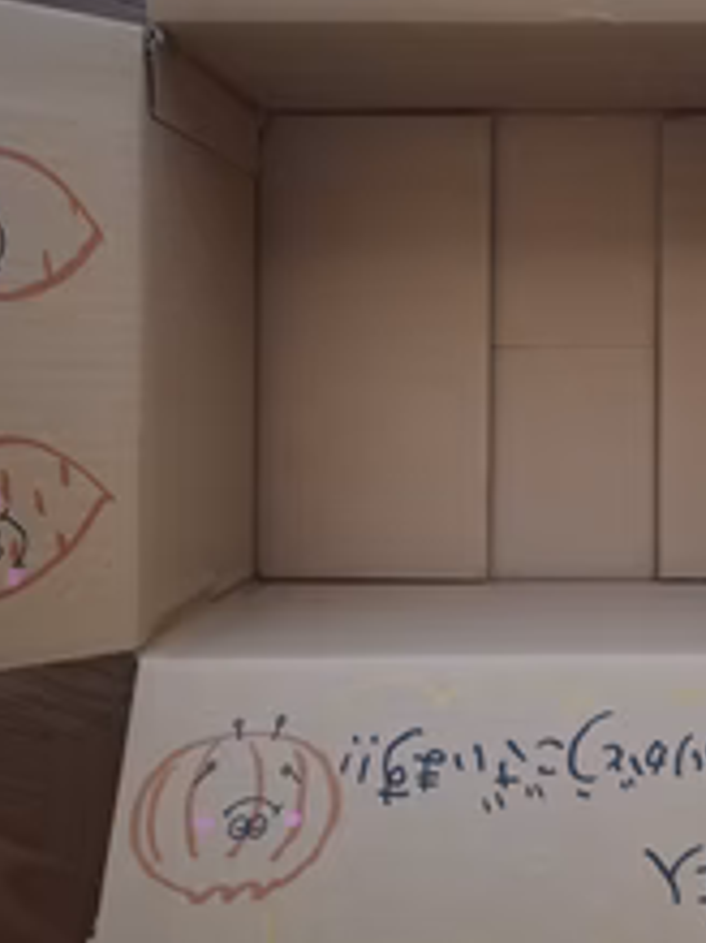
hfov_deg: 33.5
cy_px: 362
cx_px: 551
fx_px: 1143
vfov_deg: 44.5
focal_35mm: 42
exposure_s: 1/25
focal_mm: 5.54
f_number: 1.8
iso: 640
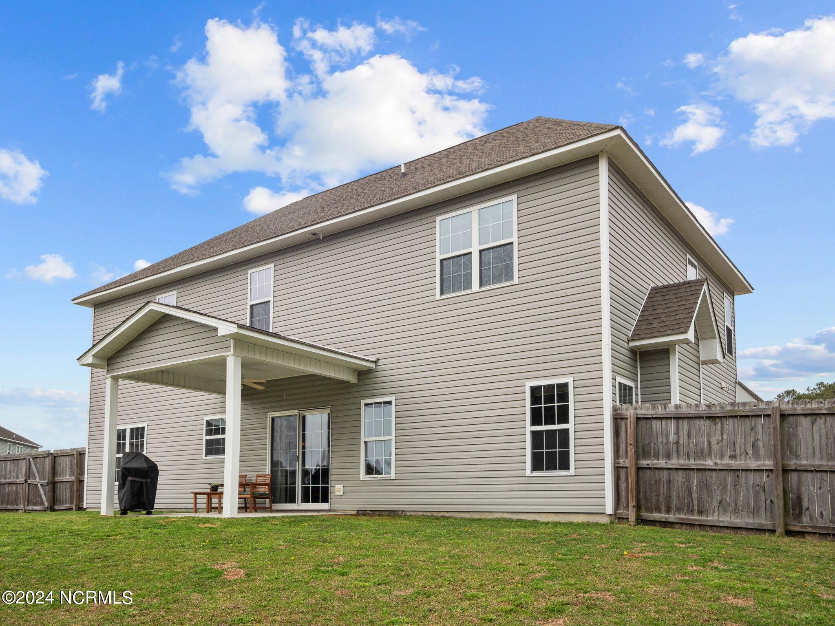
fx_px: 675
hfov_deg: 63.4
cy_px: 313
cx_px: 418
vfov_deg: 49.7
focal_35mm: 28
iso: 200
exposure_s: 1/320
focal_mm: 14
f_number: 5.6
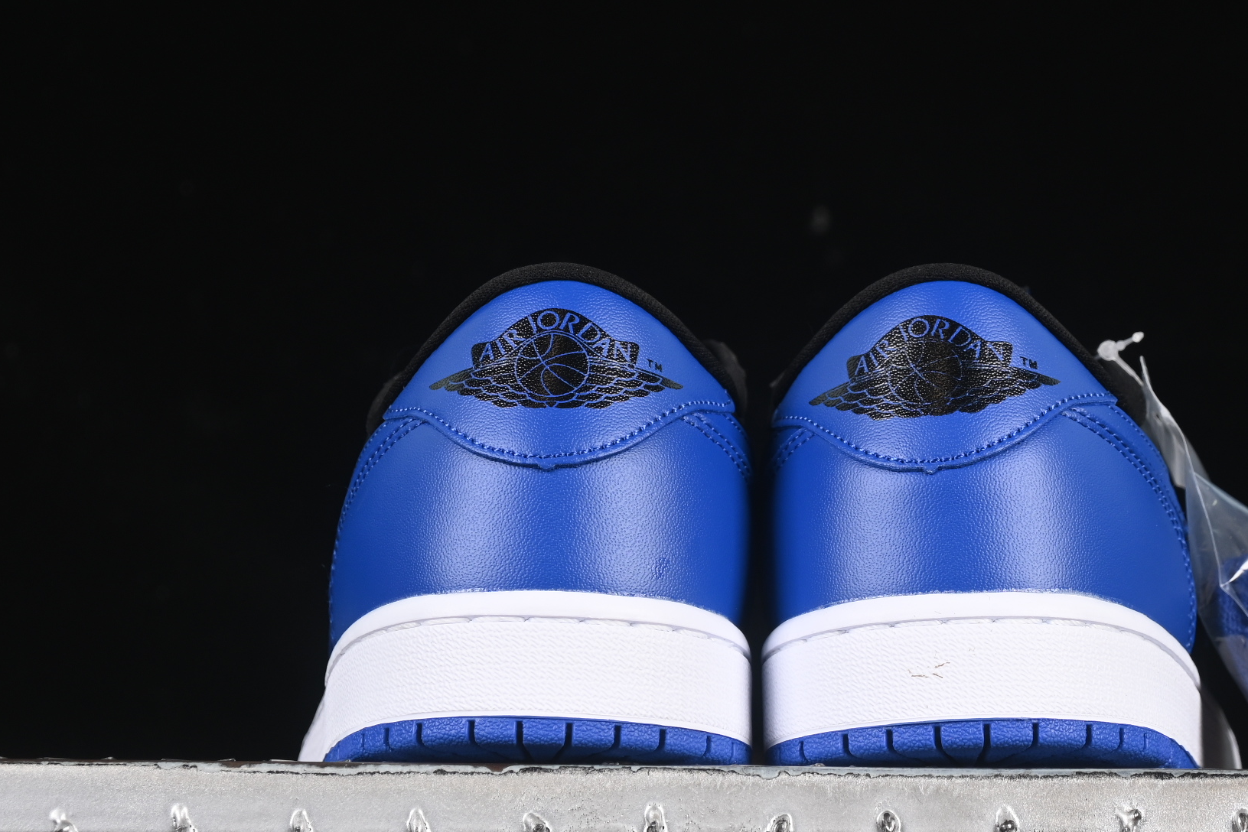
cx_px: 804
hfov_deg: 16.0
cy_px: 323
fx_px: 4438
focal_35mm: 128
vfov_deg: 10.7
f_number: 6.3
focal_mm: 50
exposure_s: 1/60
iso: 160
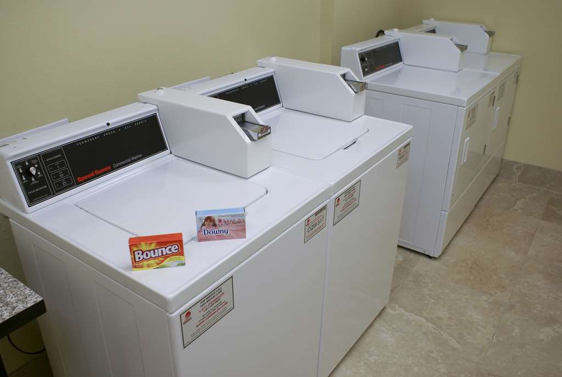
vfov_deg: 43.7
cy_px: 188
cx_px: 281
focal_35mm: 30
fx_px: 469
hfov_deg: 61.9
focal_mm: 20
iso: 125
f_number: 4
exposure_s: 1/30
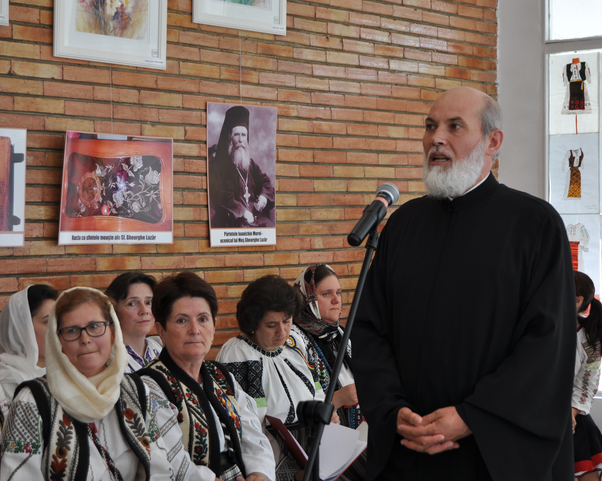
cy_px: 239
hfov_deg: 23.3
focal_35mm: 82
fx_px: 1461
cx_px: 336
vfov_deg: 18.7
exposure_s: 1/80
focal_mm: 48
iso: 200
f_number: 5.3
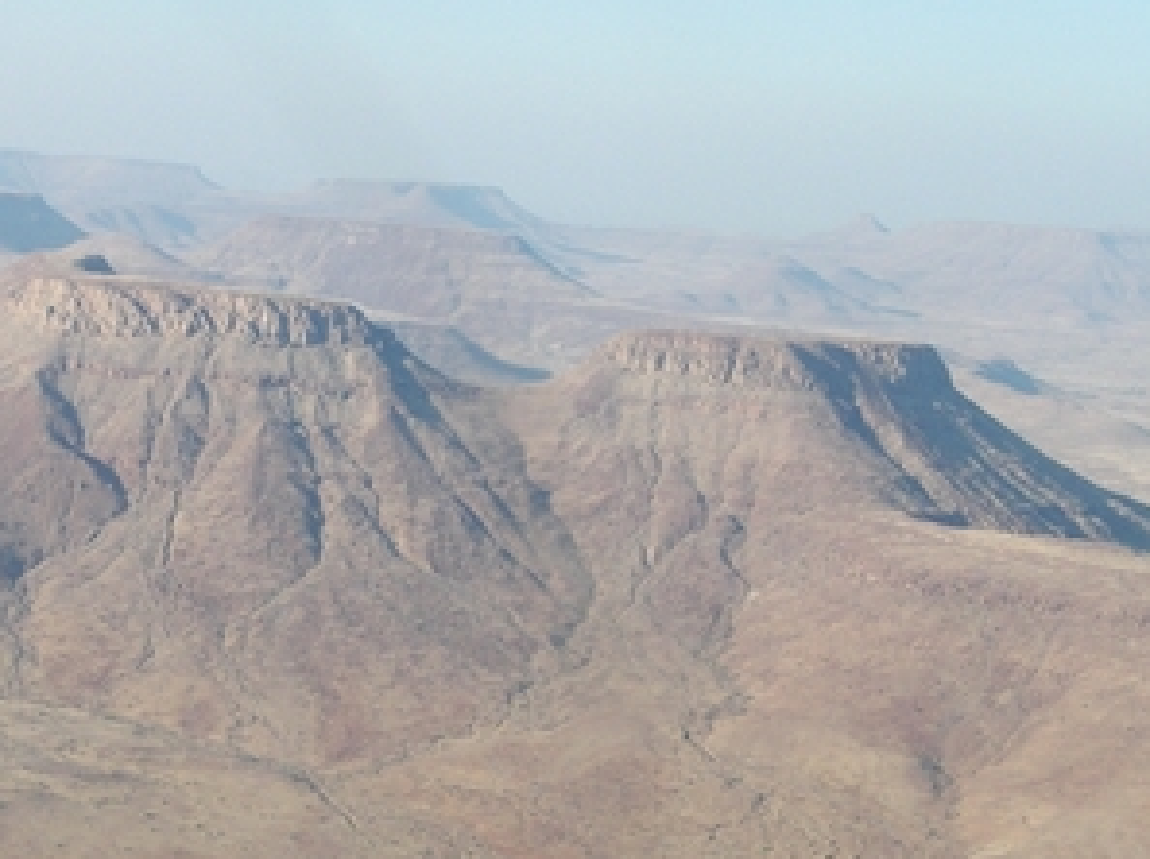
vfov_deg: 16.5
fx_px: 2953
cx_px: 387
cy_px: 642
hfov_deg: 22.0
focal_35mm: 89
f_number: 3.6
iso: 50
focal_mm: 9.2
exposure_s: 1/250
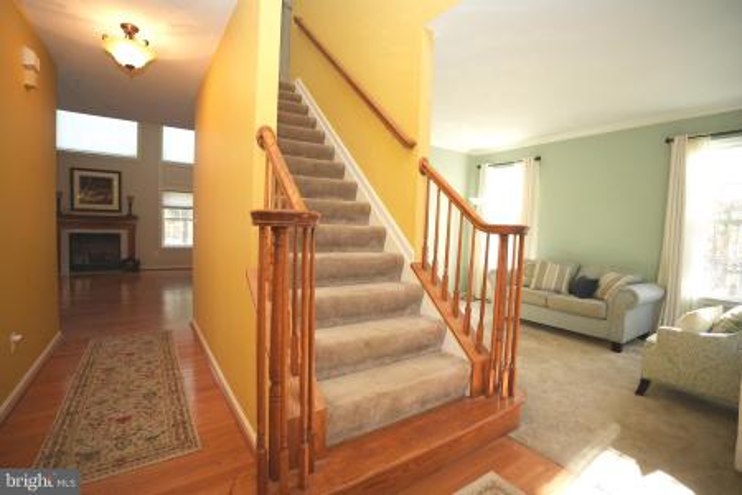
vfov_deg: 73.7
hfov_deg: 96.7
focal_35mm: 16
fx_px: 330
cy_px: 248
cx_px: 371
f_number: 2.8
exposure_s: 1/60
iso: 320
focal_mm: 16
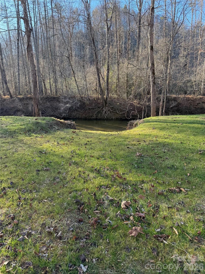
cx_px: 102
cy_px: 137
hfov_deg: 56.8
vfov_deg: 71.6
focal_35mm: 24
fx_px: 190
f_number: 1.78
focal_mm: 6.76
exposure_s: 1/443
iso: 100
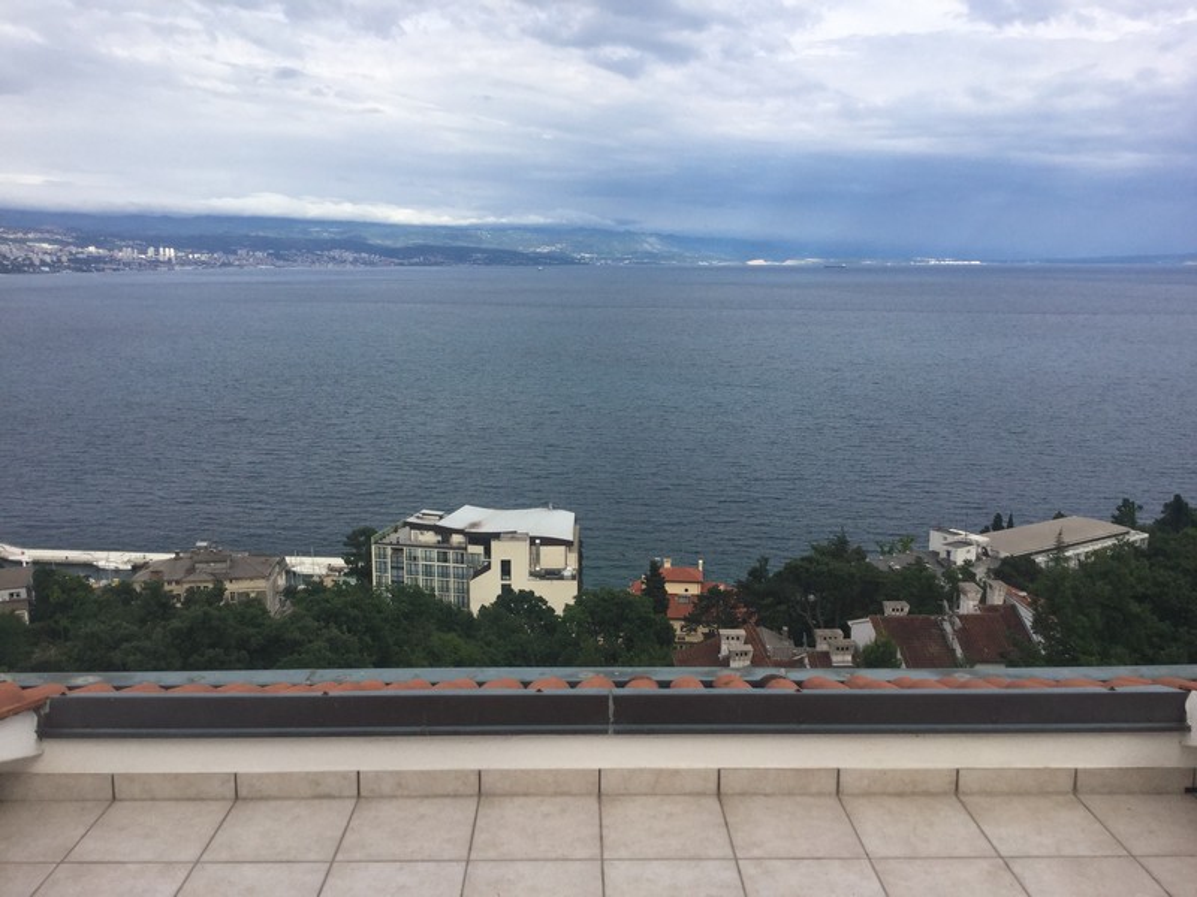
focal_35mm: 31
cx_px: 598
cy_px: 448
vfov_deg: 45.4
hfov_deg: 58.4
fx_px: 1072
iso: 25
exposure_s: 1/1314
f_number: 2.4
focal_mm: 3.3
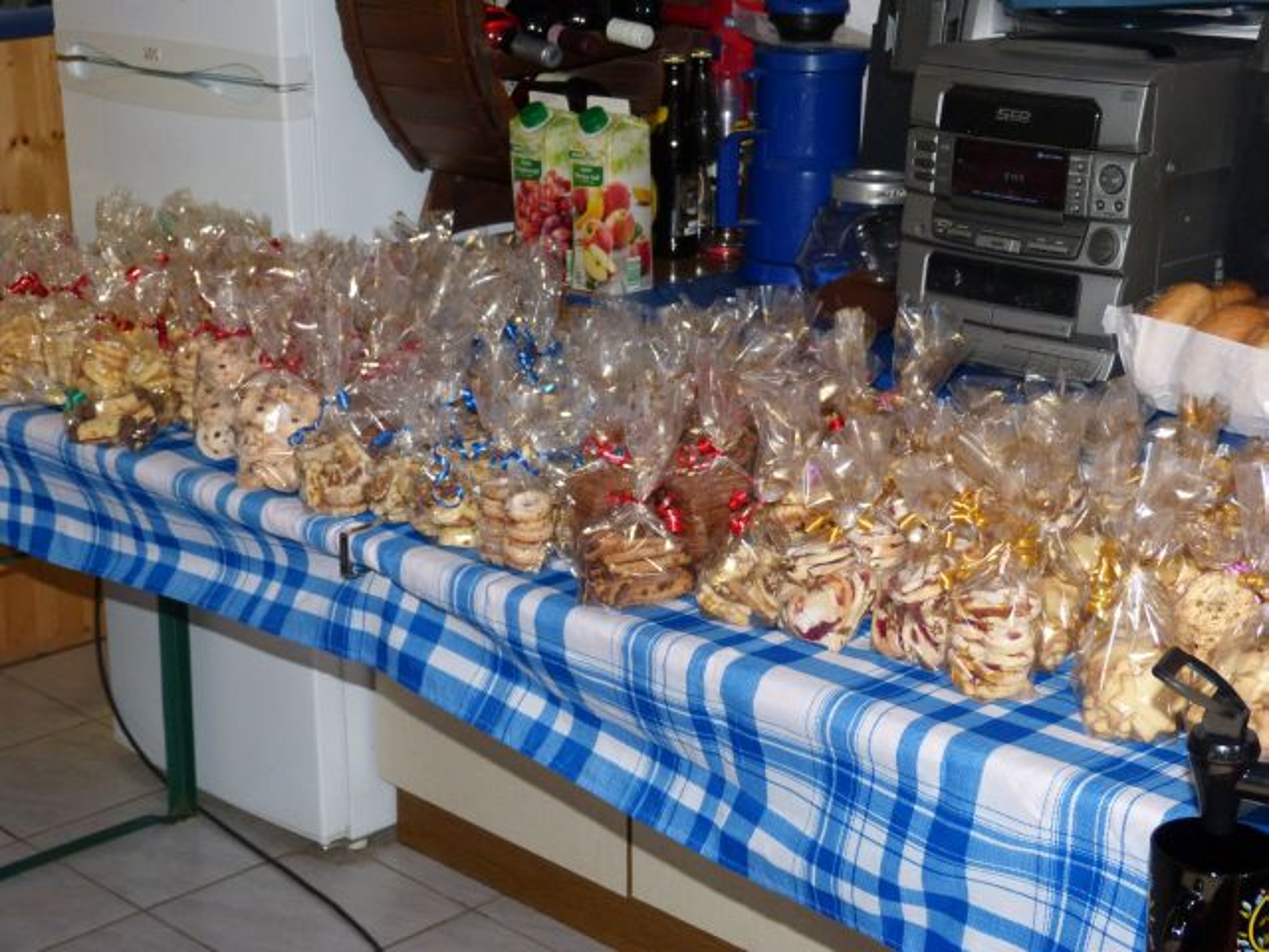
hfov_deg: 31.2
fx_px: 2273
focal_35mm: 62
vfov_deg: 23.7
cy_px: 476
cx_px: 634
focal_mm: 11
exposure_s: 1/60
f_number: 3.3
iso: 320
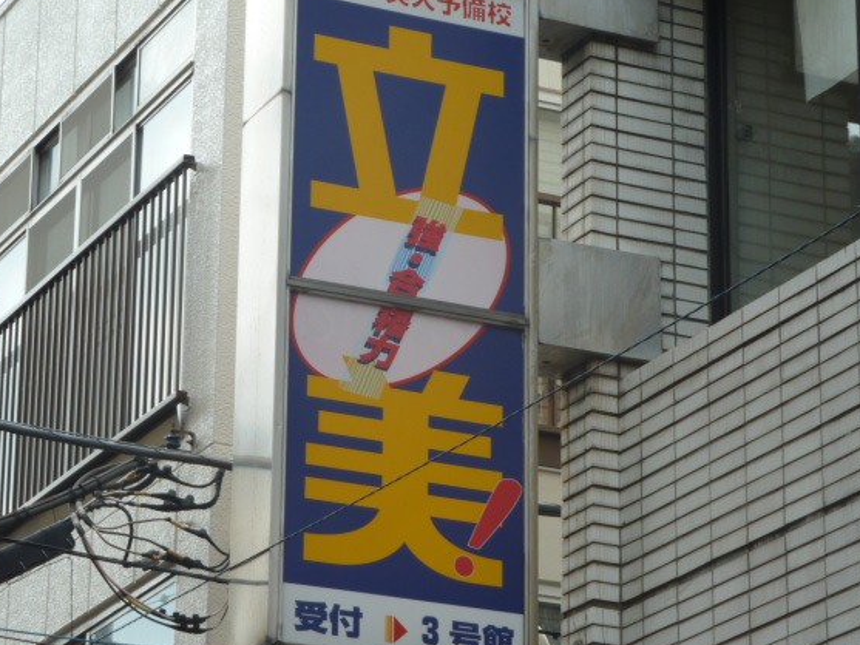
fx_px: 3653
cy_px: 346
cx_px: 397
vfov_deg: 10.1
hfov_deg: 13.4
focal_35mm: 147
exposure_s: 1/125
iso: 80
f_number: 4.4
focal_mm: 21
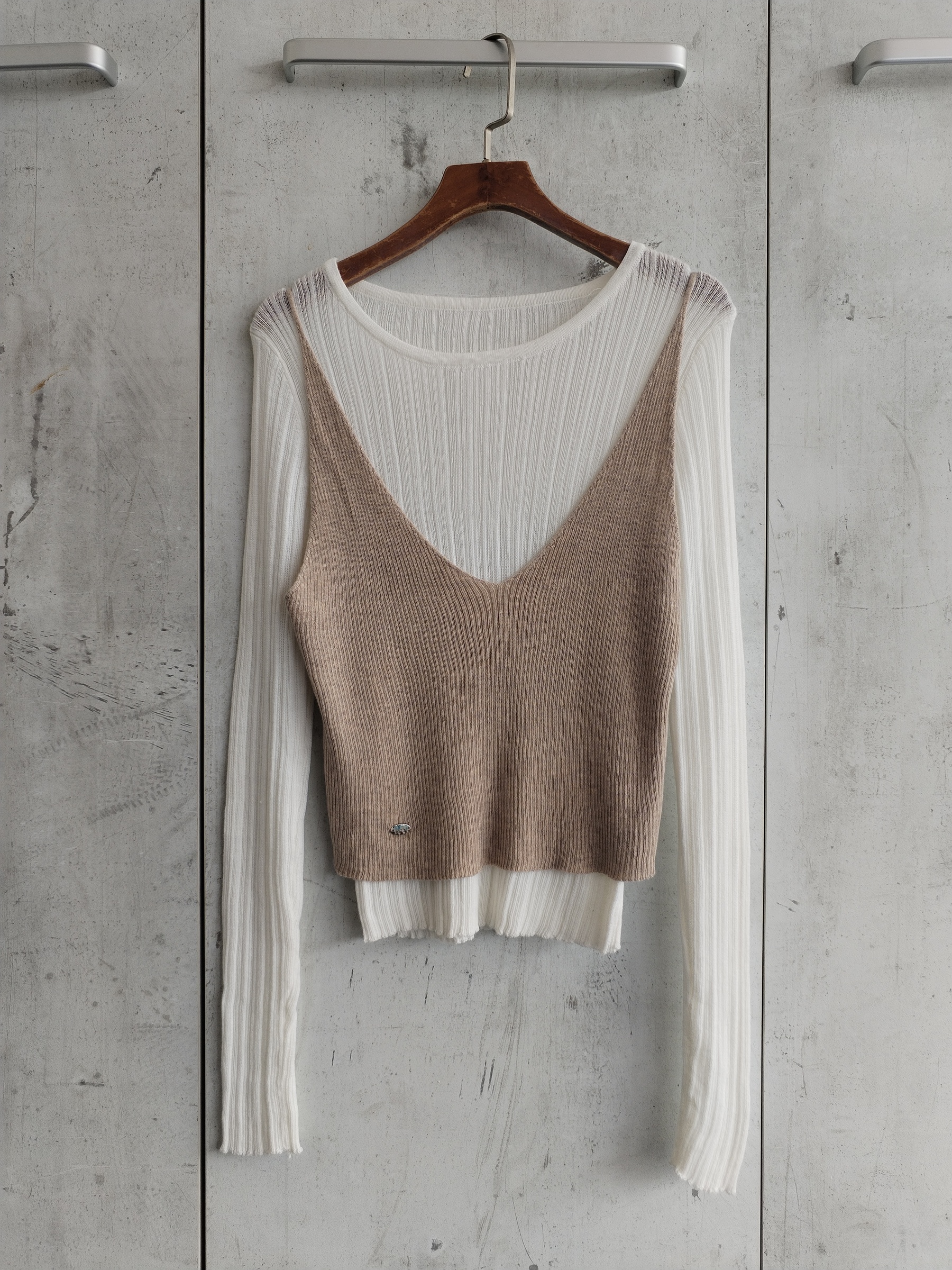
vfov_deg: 61.7
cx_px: 476
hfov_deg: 48.2
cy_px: 635
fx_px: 1063
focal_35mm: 29
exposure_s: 1/140
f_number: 1.8
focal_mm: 4.75
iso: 100
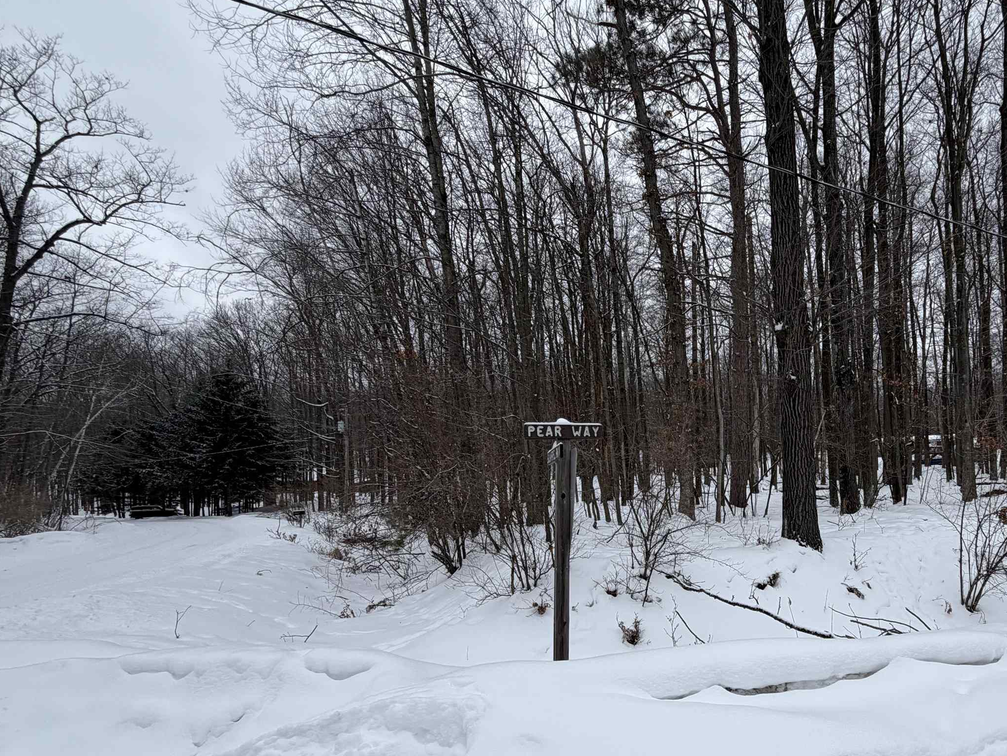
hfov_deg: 75.7
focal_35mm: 21
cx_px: 697
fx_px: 611
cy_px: 469
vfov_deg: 62.6
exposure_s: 1/742
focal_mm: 2.22
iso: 40
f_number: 2.2
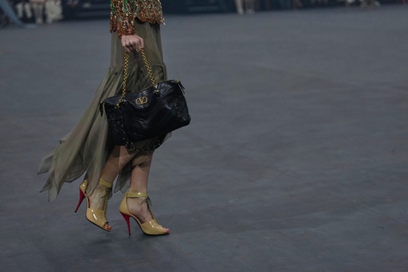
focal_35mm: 78
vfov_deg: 17.5
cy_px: 136
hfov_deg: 26.0
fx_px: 884
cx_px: 204
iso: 1600
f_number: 2.8
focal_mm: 78
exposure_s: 1/640
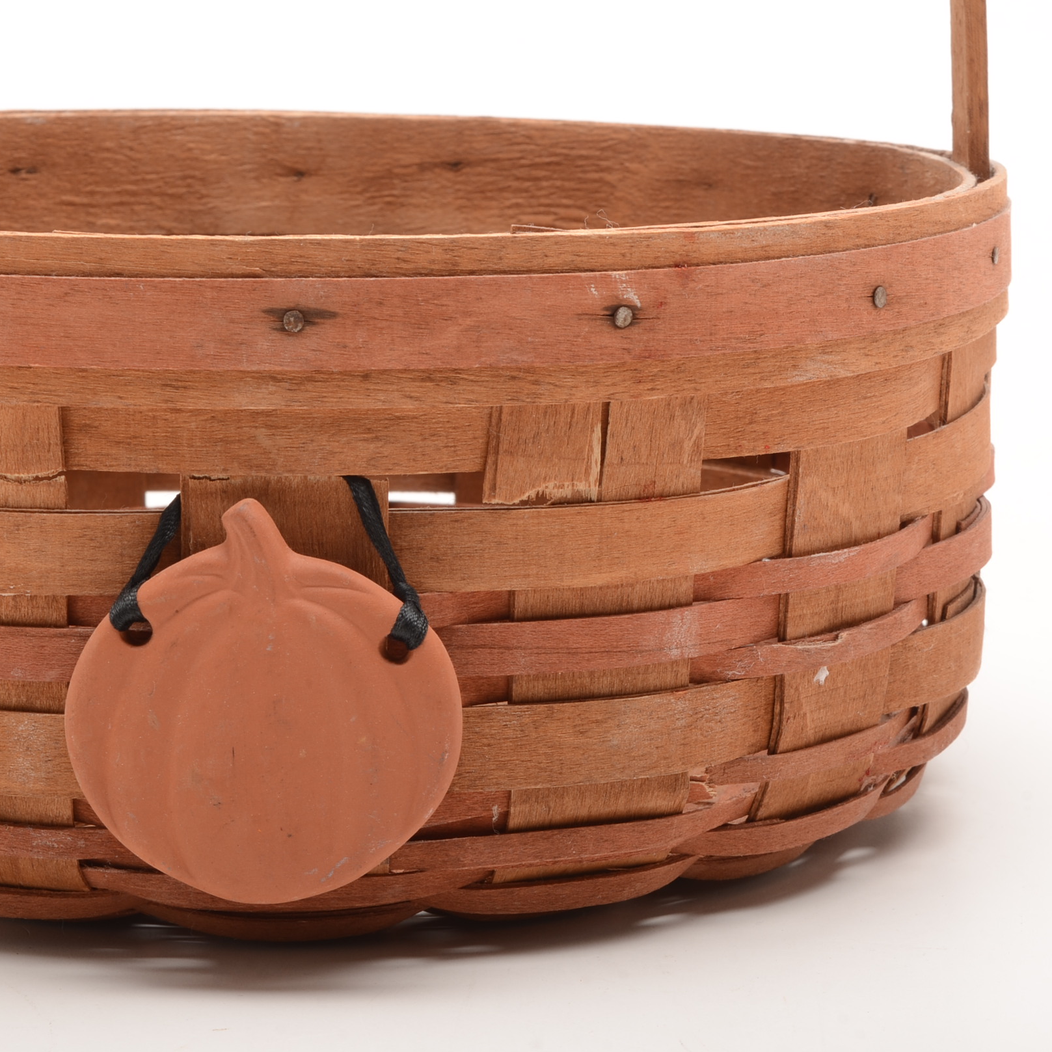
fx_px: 3667
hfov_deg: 16.3
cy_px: 528
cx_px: 500
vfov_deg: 16.3
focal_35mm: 107
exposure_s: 1/200
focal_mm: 55
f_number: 20
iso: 100
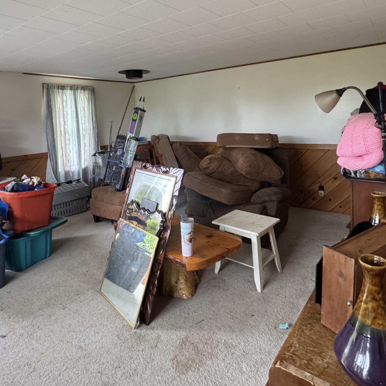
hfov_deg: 67.1
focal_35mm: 23
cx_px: 213
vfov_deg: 65.7
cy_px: 132
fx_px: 290
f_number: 2.2
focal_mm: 2.22
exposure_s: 1/63
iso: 320
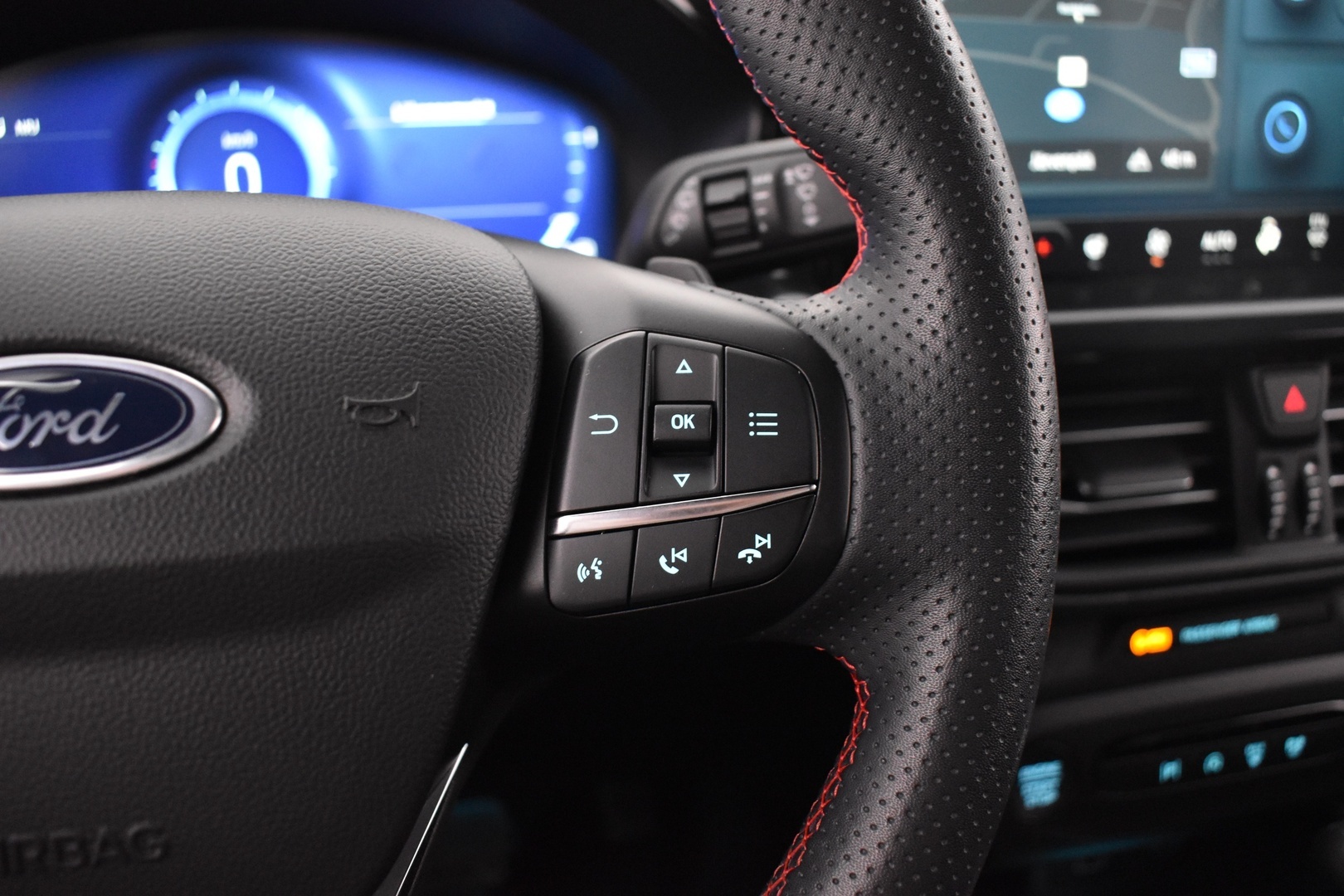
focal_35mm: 32
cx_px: 672
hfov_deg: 59.5
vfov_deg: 41.7
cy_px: 448
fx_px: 1176
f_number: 3.8
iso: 3200
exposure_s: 1/25
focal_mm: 21
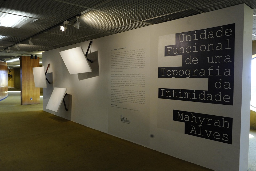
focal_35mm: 29
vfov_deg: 44.9
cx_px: 128
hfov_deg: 63.7
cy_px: 86
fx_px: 206
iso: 3200
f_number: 6.3
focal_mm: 29
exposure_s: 1/125
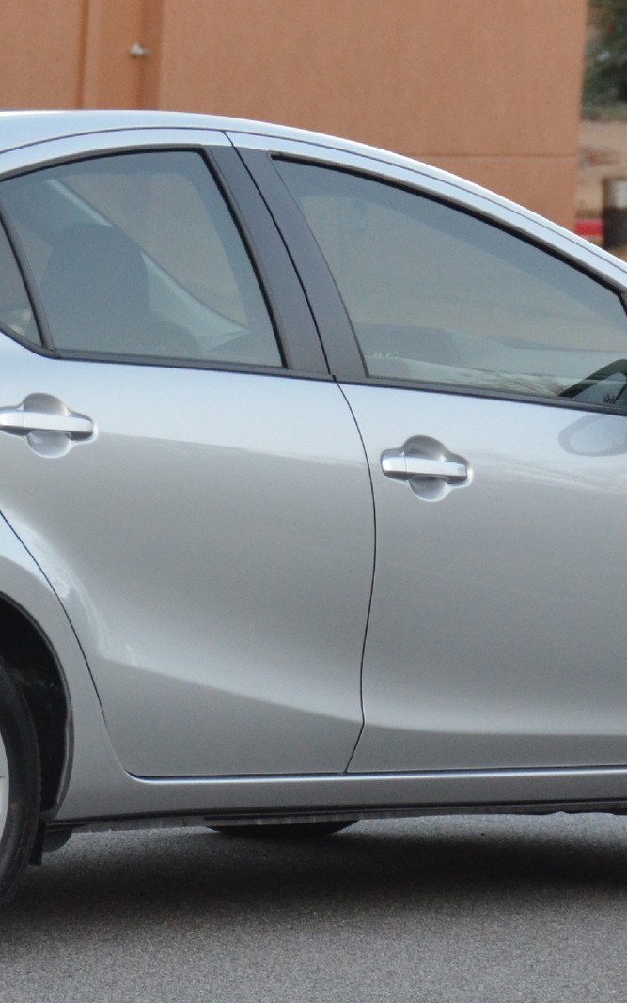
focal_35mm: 375
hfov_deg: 3.5
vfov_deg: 5.6
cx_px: 137
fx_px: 10257
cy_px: 302
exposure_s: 1/320
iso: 1600
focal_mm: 105
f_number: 5.3
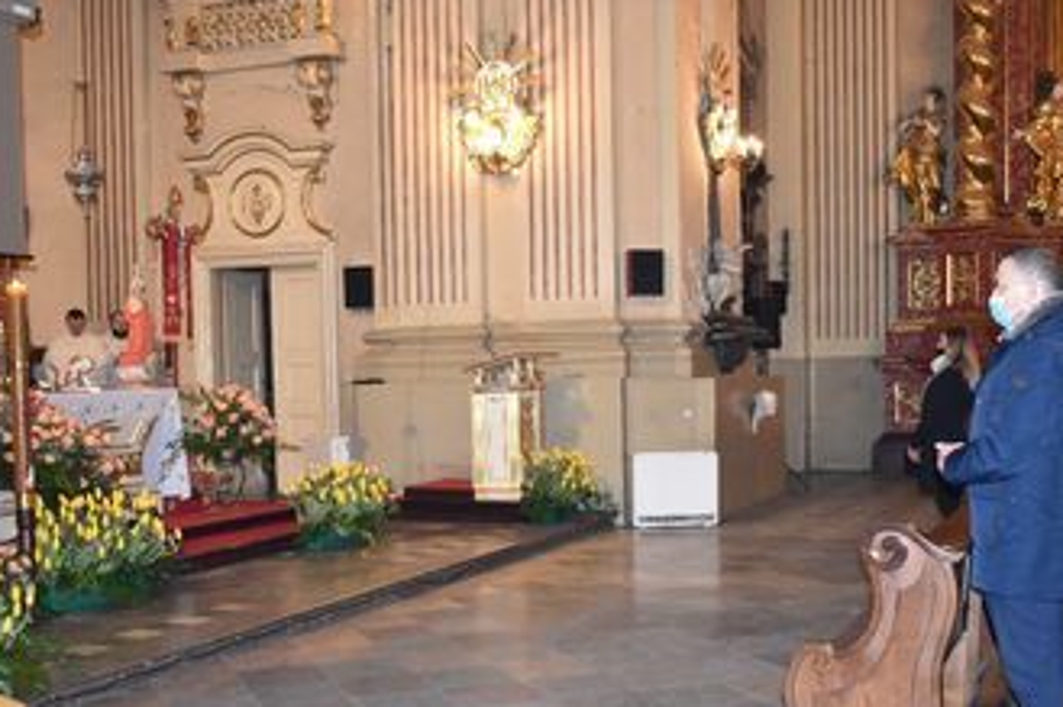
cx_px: 553
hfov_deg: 42.8
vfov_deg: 29.1
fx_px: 1358
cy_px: 442
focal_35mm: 46
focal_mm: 24
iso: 2000
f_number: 3.8
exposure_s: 1/60
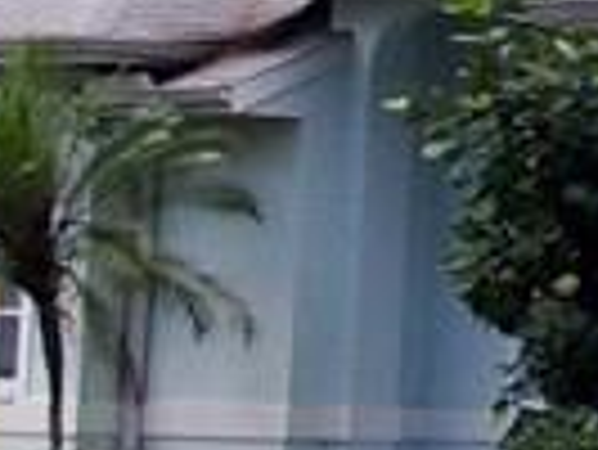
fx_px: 3735
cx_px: 1443
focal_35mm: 216
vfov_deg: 6.8
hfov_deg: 8.4
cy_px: -171
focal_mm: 5.1
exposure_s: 1/52
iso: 80
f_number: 10.8
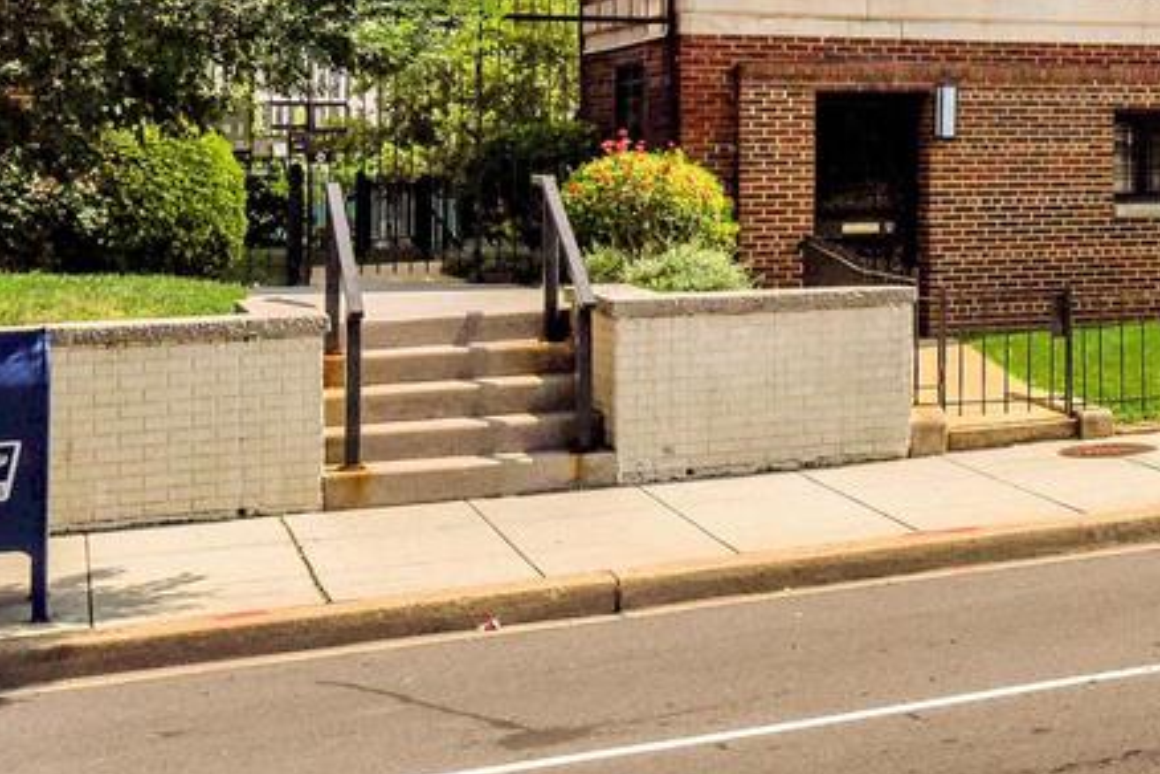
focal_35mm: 69
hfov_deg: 25.3
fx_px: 2223
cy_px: -197
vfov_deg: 18.5
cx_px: 1502
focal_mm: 21
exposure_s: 1/1250
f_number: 8
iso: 640
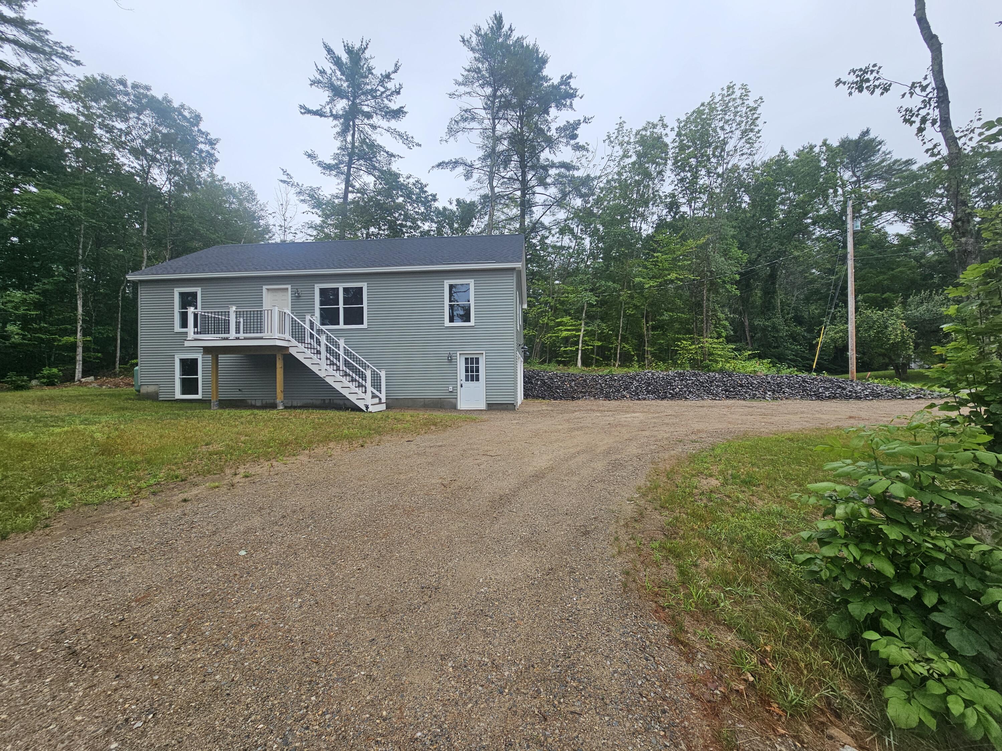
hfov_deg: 106.2
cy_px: 376
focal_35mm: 13
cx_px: 501
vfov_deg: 89.9
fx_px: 376
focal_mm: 2.2
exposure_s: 1/276
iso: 50
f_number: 2.2
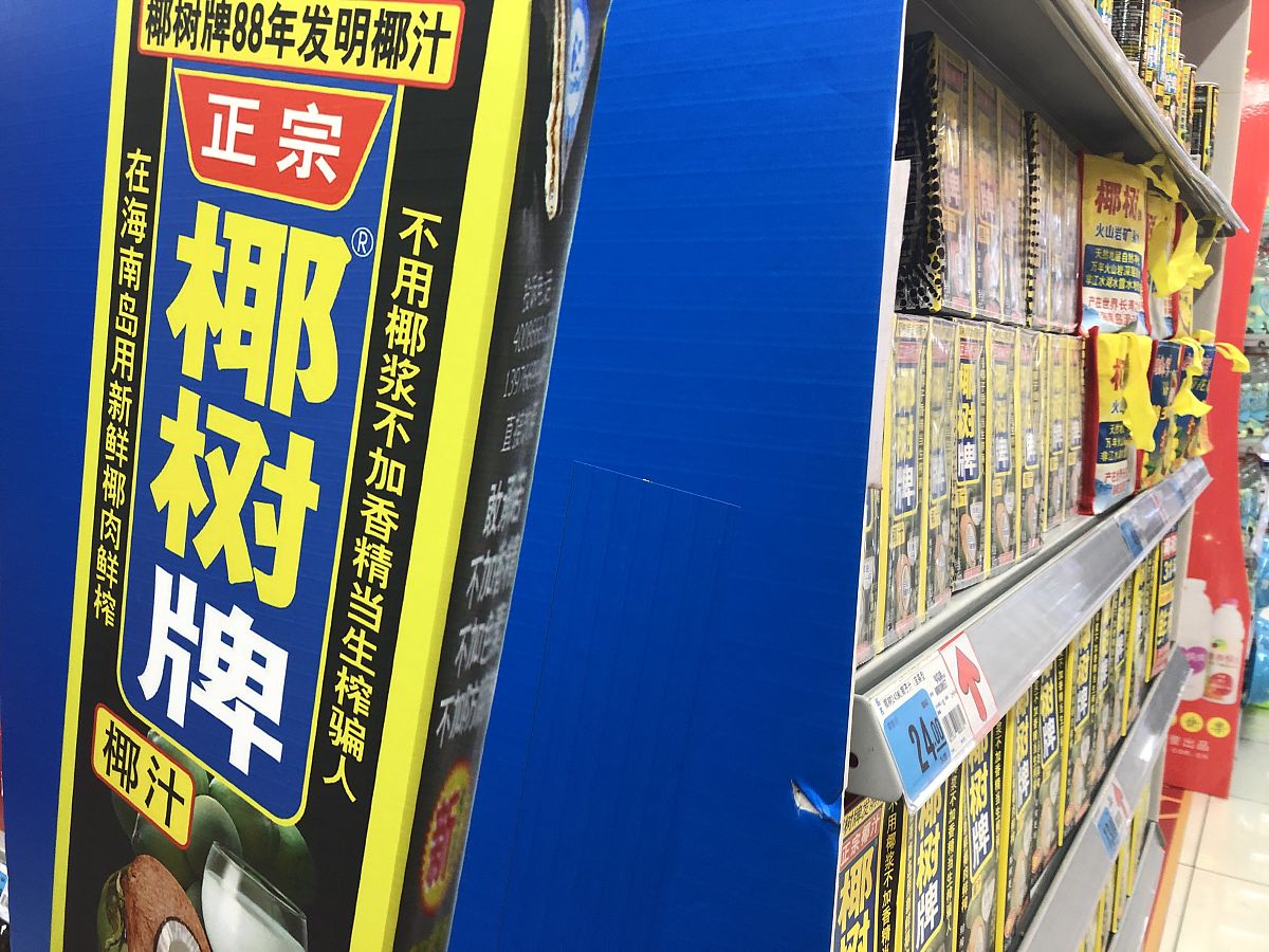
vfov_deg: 49.7
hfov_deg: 63.4
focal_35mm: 28
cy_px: 476
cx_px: 634
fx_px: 1026
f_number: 1.8
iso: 40
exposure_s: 1/24
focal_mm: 3.99
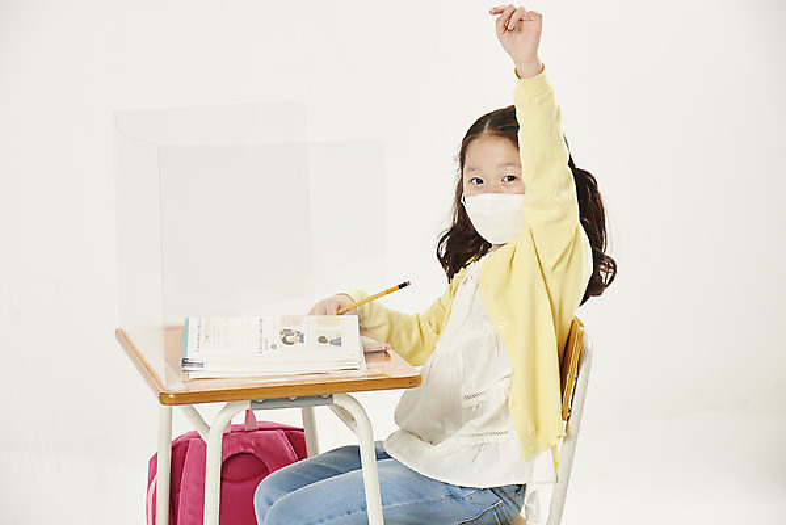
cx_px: 393
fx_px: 2840
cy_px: 262
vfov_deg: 10.6
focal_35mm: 130
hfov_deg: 15.8
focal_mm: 130
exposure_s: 1/125
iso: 125
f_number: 8
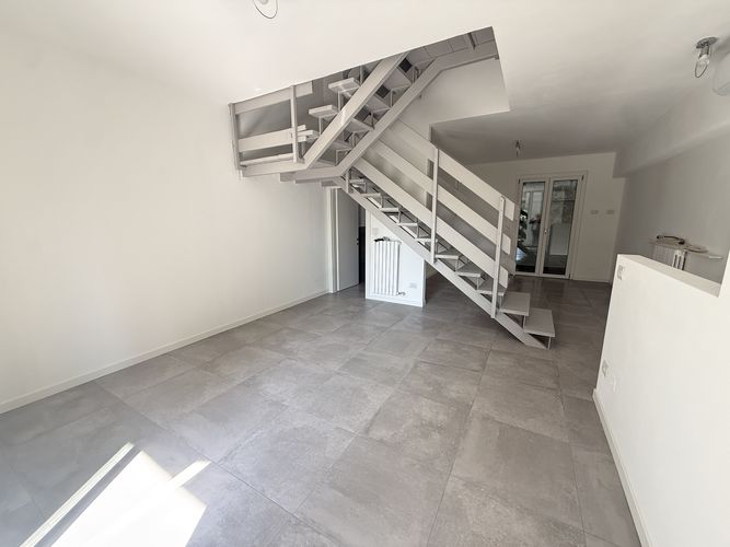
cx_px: 365
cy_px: 274
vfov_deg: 85.7
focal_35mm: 14
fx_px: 295
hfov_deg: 102.1
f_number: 2.2
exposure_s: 1/99
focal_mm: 2.22
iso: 250
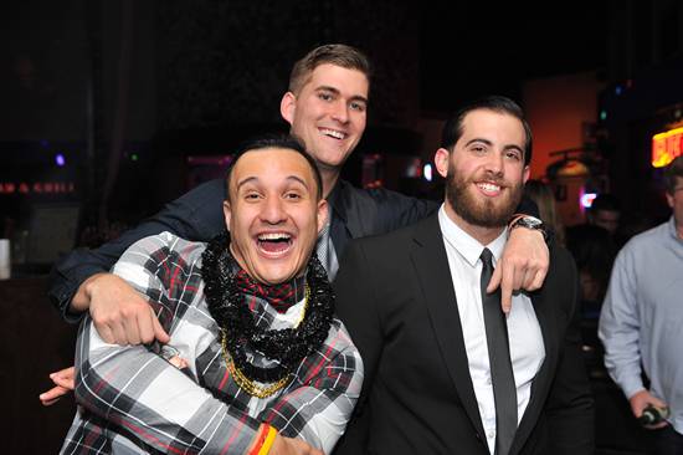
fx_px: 834
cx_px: 342
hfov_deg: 44.5
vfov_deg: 30.5
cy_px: 228
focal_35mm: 44
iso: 800
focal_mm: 44
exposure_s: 1/100
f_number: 5
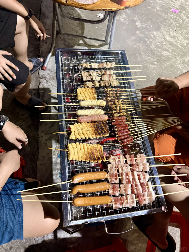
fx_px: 175
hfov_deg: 56.8
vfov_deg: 71.6
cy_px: 126
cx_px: 94
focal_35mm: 24
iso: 640
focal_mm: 6.76
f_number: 1.78
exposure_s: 1/33
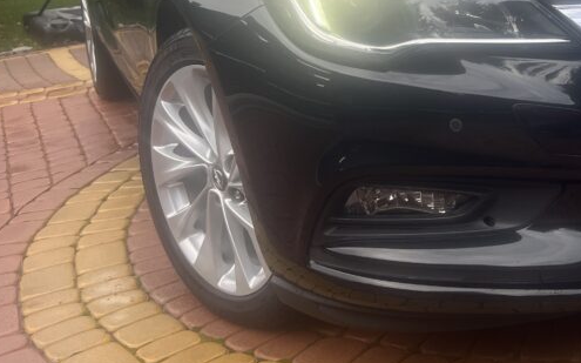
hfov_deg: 33.7
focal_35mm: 57
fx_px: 902
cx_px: 531
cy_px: 12
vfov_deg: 22.0
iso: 50
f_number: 1.5
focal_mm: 5.7
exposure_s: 1/797
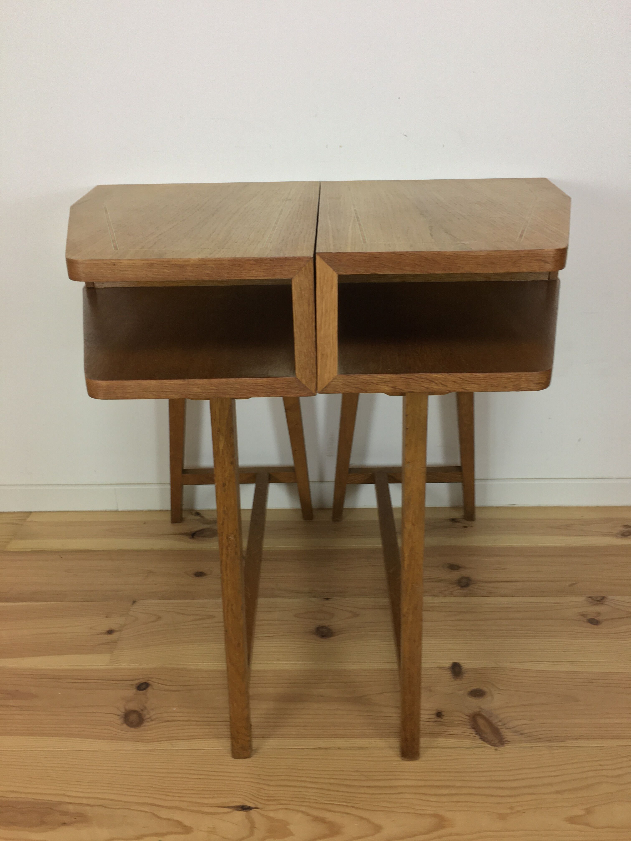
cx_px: 316
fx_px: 705
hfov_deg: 48.2
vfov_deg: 61.7
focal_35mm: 29
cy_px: 420
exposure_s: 1/33
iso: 40
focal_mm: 4.15
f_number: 2.2
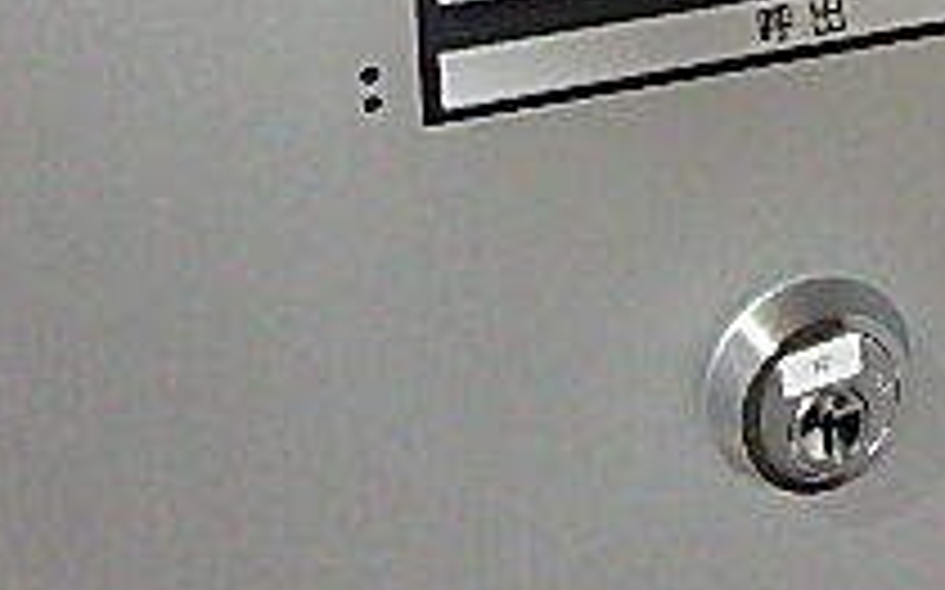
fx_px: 1750
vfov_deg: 16.7
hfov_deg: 29.2
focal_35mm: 68
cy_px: -378
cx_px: 824
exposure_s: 1/30
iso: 640
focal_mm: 3.7
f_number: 3.5
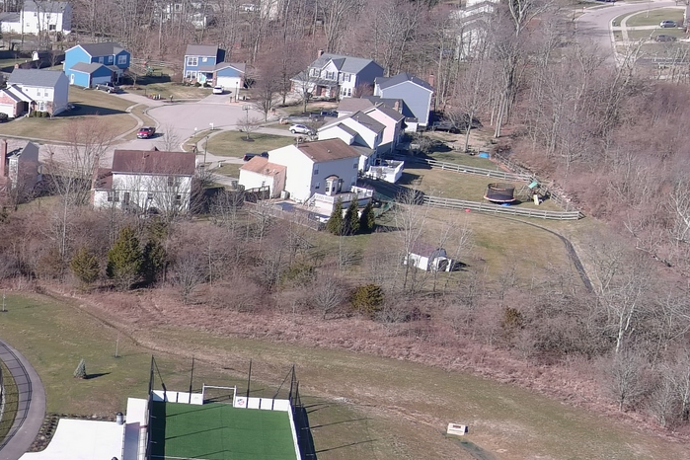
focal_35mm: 83
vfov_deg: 16.3
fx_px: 1591
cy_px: 404
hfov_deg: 21.8
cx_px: -226
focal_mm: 10.57
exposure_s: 1/800
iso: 100
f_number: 2.8
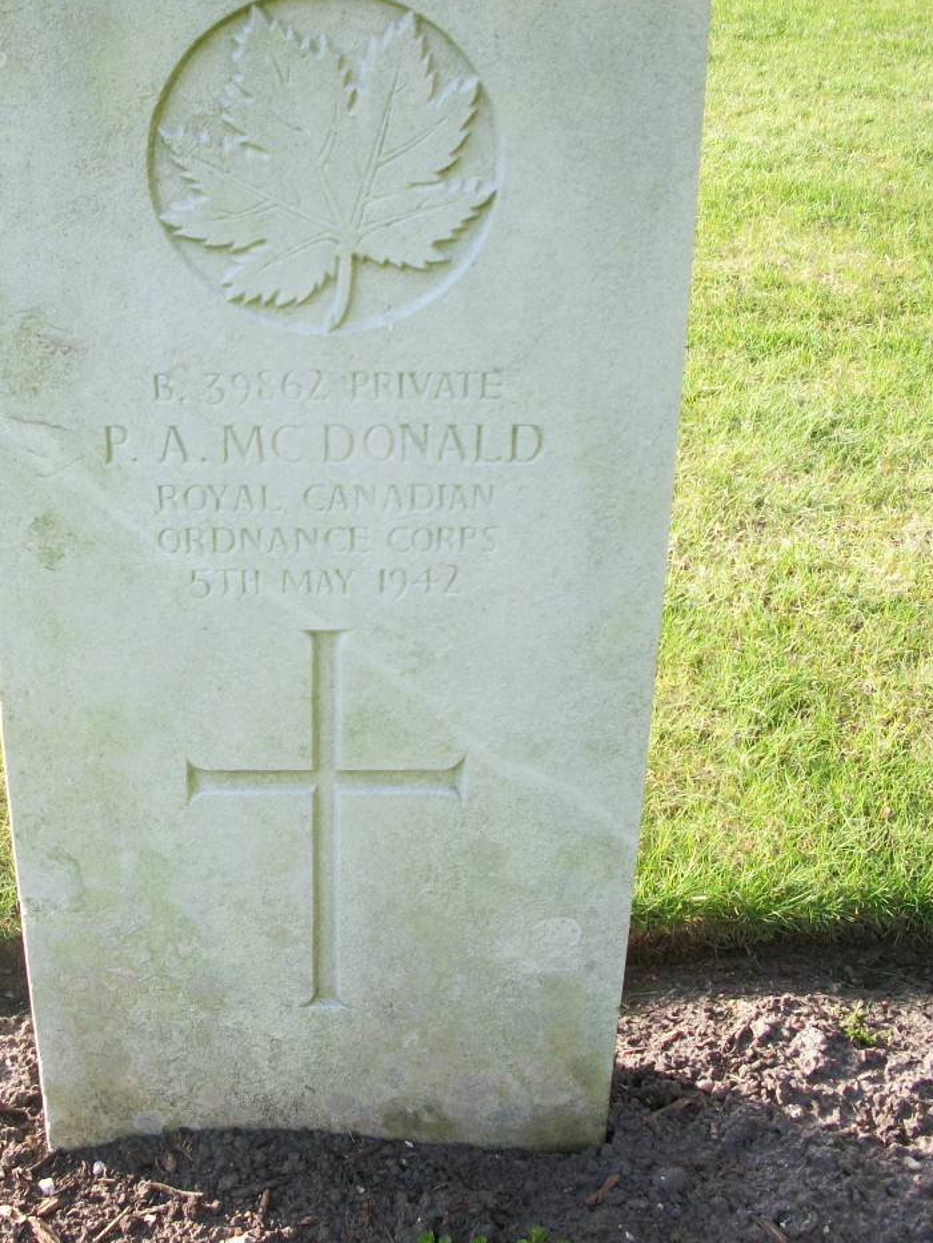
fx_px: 1725
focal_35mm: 48
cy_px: 626
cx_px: 384
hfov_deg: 30.2
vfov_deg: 39.7
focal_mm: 6.3
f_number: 3.1
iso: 80
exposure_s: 1/160
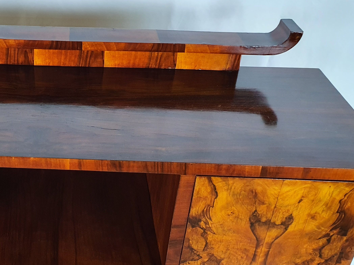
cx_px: 51
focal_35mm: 50
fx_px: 511
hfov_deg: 36.4
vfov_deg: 29.0
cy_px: 170
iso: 320
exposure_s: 1/50
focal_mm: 4.3
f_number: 2.4
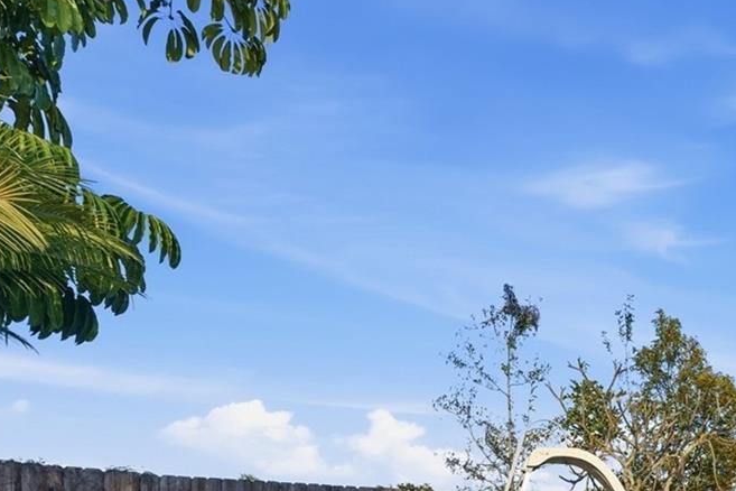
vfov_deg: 30.3
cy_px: 553
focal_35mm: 39
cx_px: 720
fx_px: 797
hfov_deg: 43.2
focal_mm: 16
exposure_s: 1/2000
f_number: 9
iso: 400
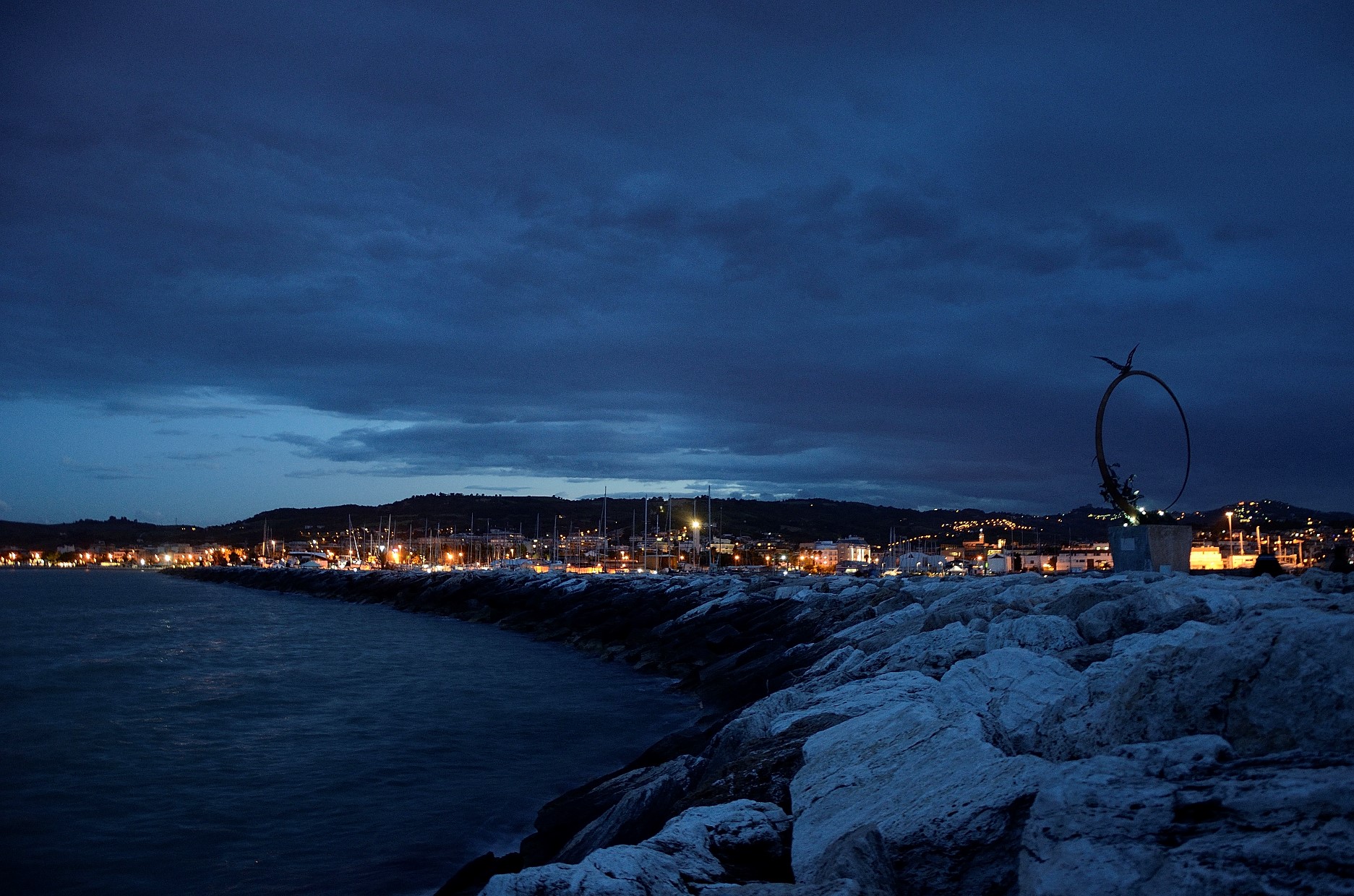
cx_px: 677
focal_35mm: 27
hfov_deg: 67.5
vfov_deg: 47.7
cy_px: 448
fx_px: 1013
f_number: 3.5
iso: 400
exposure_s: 1/1.3
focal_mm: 18
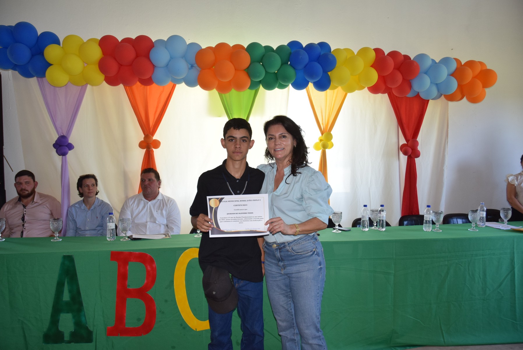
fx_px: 393
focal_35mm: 27
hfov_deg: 67.3
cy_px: 175
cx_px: 262
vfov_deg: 48.0
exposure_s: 1/125
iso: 800
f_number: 5.6
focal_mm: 18
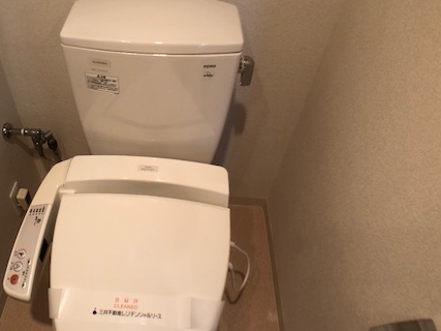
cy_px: 152
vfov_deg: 34.3
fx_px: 535
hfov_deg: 44.1
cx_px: 145
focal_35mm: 42
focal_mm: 3.99
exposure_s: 1/20
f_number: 1.8
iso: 40
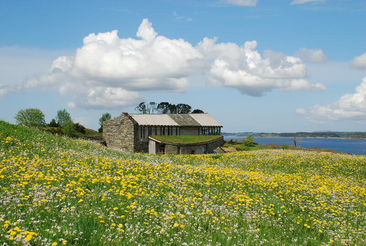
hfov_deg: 35.0
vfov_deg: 23.9
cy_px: 123
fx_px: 581
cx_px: 183
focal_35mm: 57
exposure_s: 1/250
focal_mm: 38
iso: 110
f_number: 10
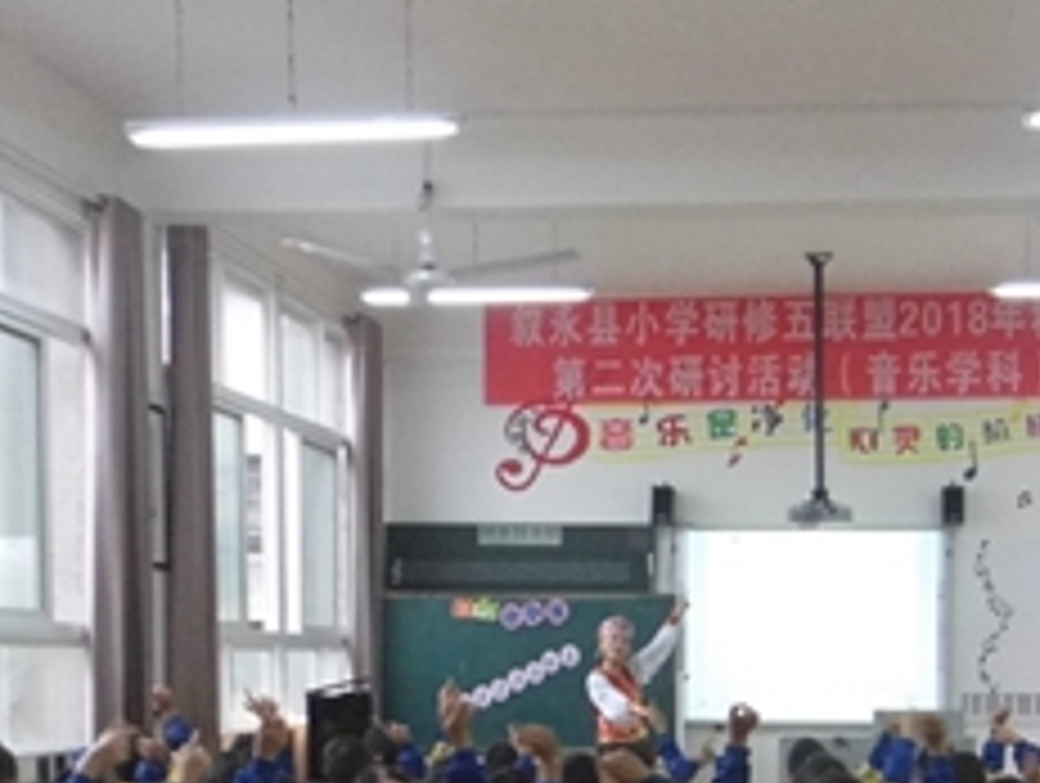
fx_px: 1625
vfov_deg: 26.0
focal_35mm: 54
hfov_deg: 34.9
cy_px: 740
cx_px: 743
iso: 400
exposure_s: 1/40
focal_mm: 4.5
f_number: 3
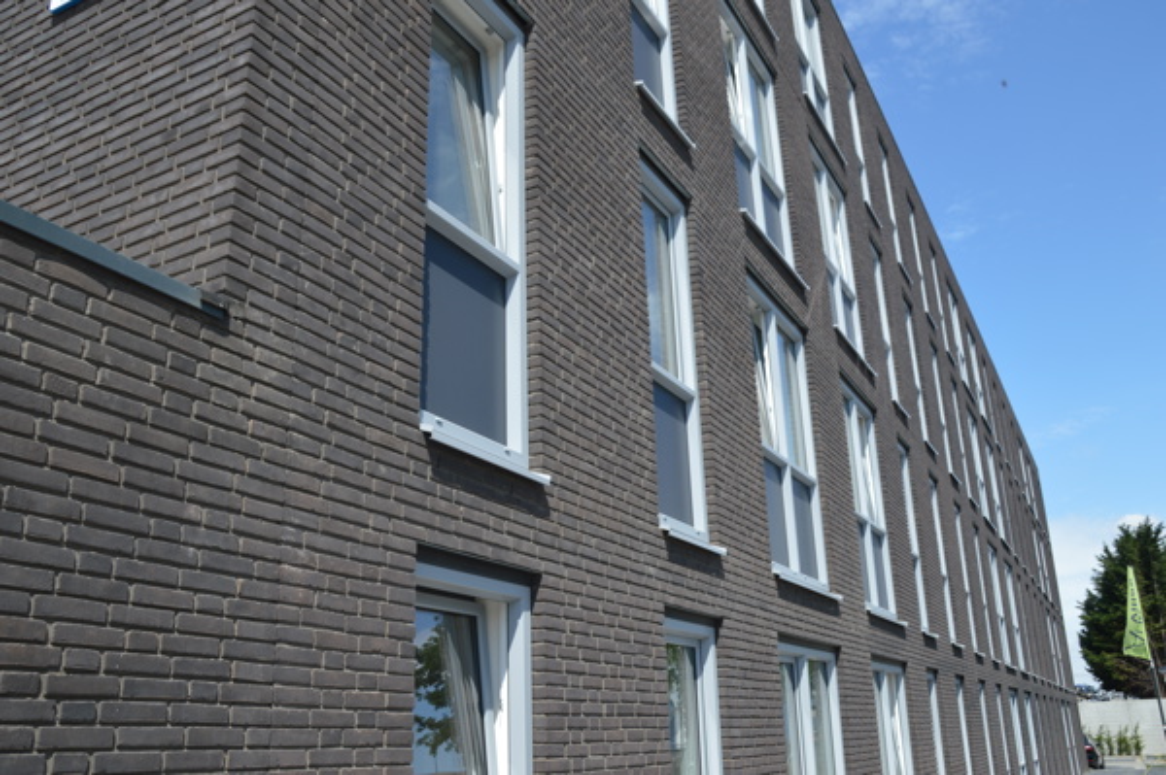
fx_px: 971
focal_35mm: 30
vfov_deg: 43.5
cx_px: 583
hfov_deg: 62.0
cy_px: 388
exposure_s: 1/200
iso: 100
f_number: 7.1
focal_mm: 20
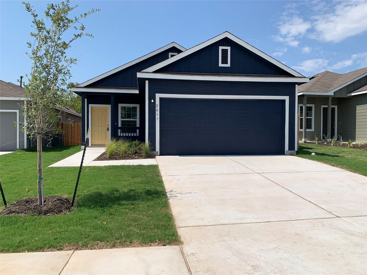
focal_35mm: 26
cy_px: 138
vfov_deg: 53.1
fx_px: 276
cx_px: 184
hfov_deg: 67.3
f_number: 1.8
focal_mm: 4.25
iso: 25
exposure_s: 1/4274
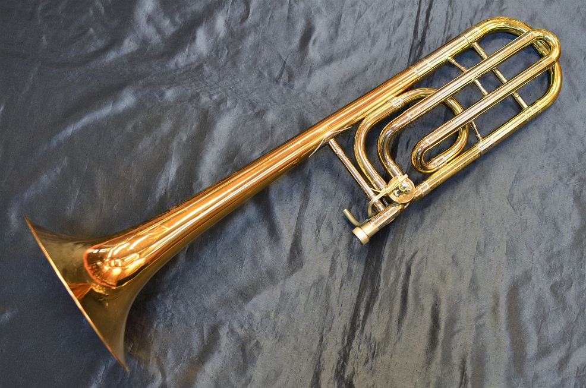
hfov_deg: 37.9
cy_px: 194
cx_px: 293
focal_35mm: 52
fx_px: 853
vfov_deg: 25.6
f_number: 3.5
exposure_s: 1/50
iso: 800
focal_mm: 35
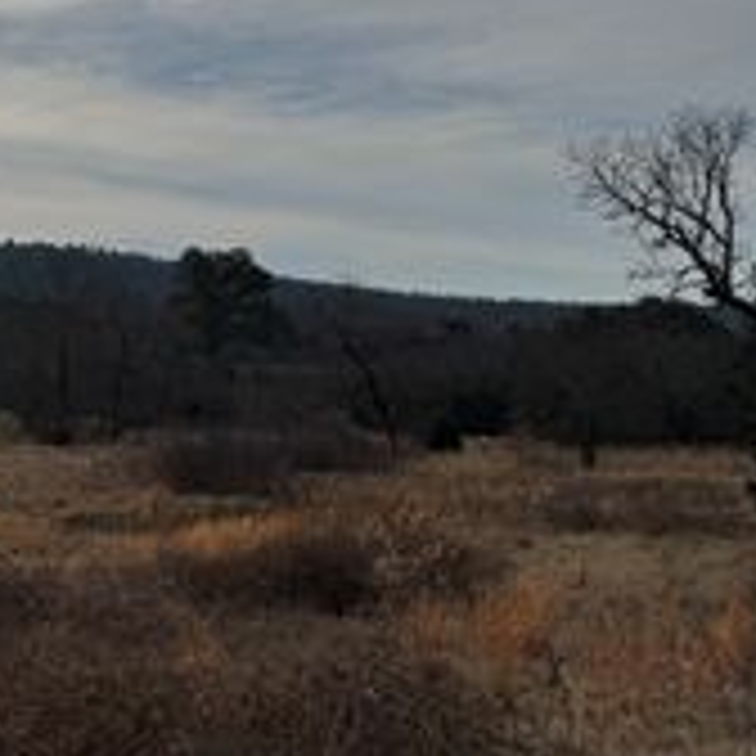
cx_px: -86
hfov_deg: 25.3
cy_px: 241
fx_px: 1557
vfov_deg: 27.1
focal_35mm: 63
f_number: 1.78
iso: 64
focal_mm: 6.76
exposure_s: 1/15152
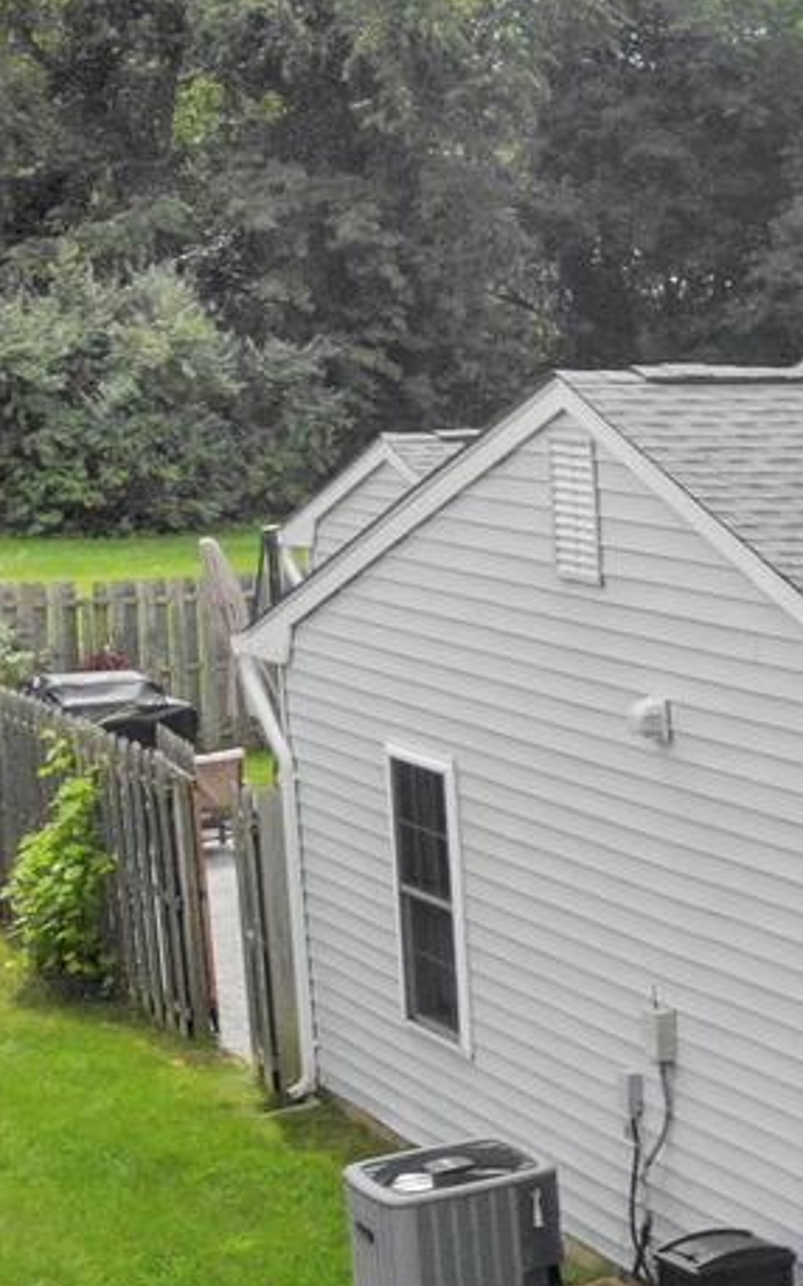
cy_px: 726
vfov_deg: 25.8
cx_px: 1746
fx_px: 2803
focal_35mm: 80
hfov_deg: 13.3
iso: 106
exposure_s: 1/155
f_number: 2.8
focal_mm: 4.5
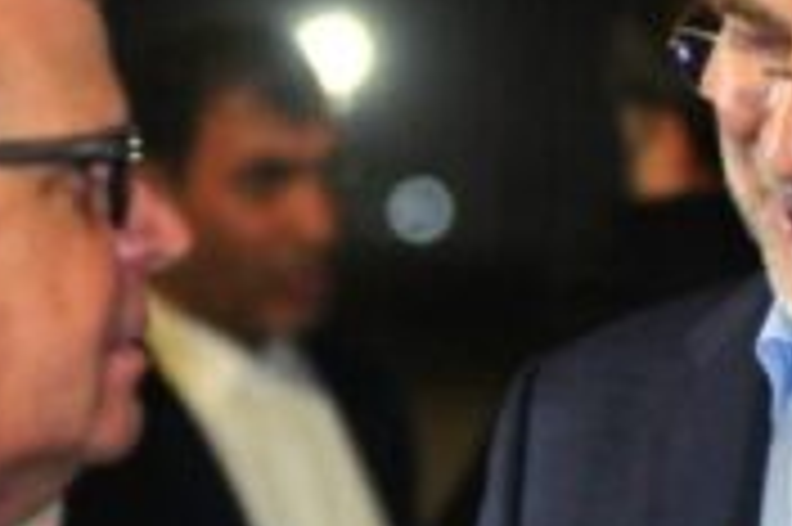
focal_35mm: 278
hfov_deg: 7.4
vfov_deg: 4.9
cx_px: 486
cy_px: 265
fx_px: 6110
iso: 2000
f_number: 2.8
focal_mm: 80
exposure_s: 1/100
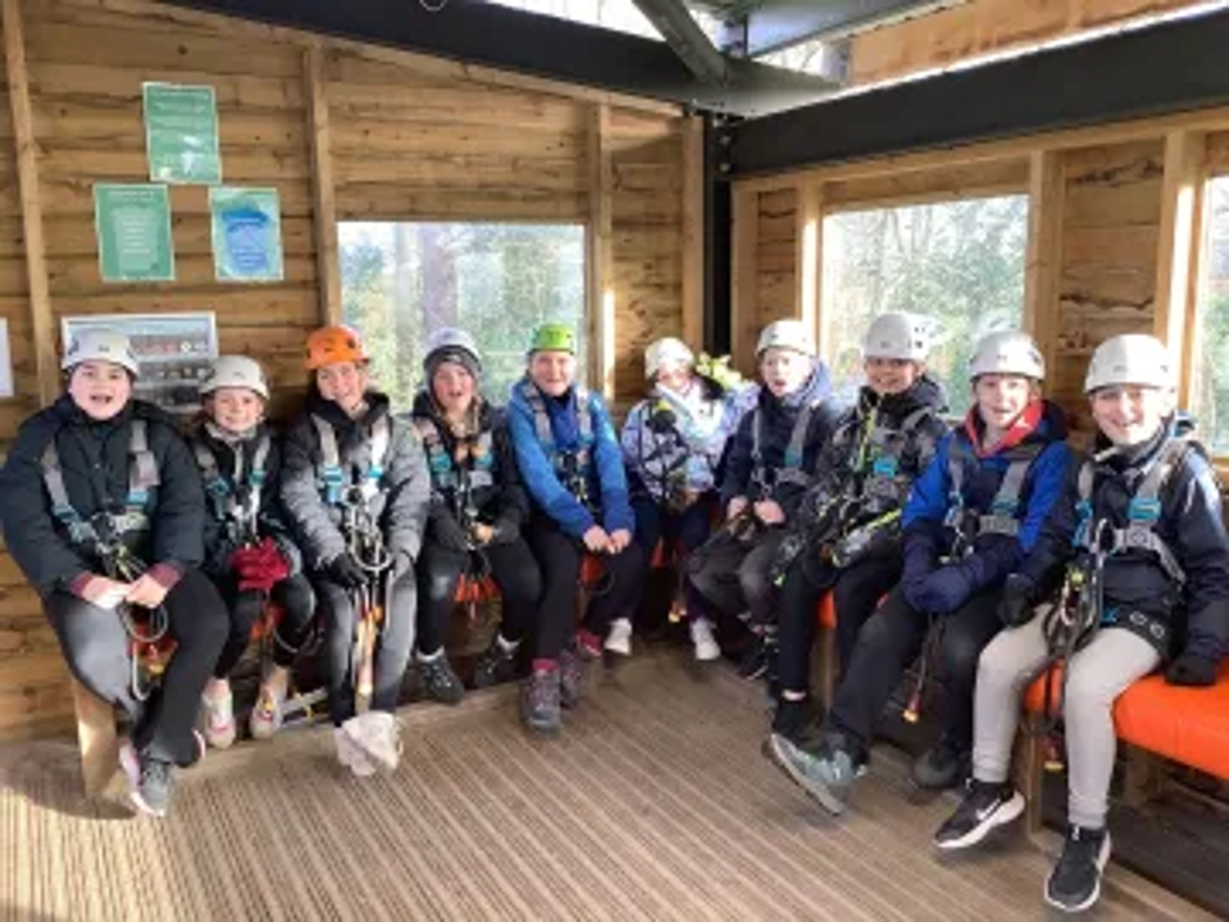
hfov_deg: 58.4
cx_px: 614
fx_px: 1101
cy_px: 461
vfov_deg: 45.4
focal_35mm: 31
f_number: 2.4
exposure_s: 1/100
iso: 80
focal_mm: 3.3
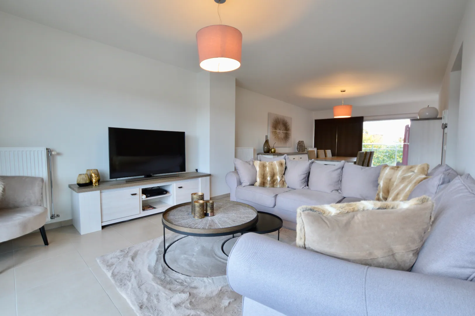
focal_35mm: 15
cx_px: 238
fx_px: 198
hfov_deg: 100.4
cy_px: 158
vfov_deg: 77.2
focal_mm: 10
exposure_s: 1
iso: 100
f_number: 9
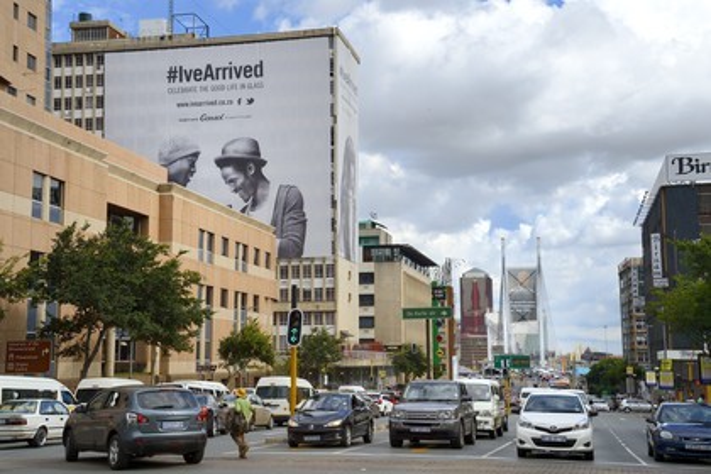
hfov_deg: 44.5
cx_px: 356
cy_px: 237
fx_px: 869
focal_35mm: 44
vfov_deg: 30.5
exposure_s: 1/250
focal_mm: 44
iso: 200
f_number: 13
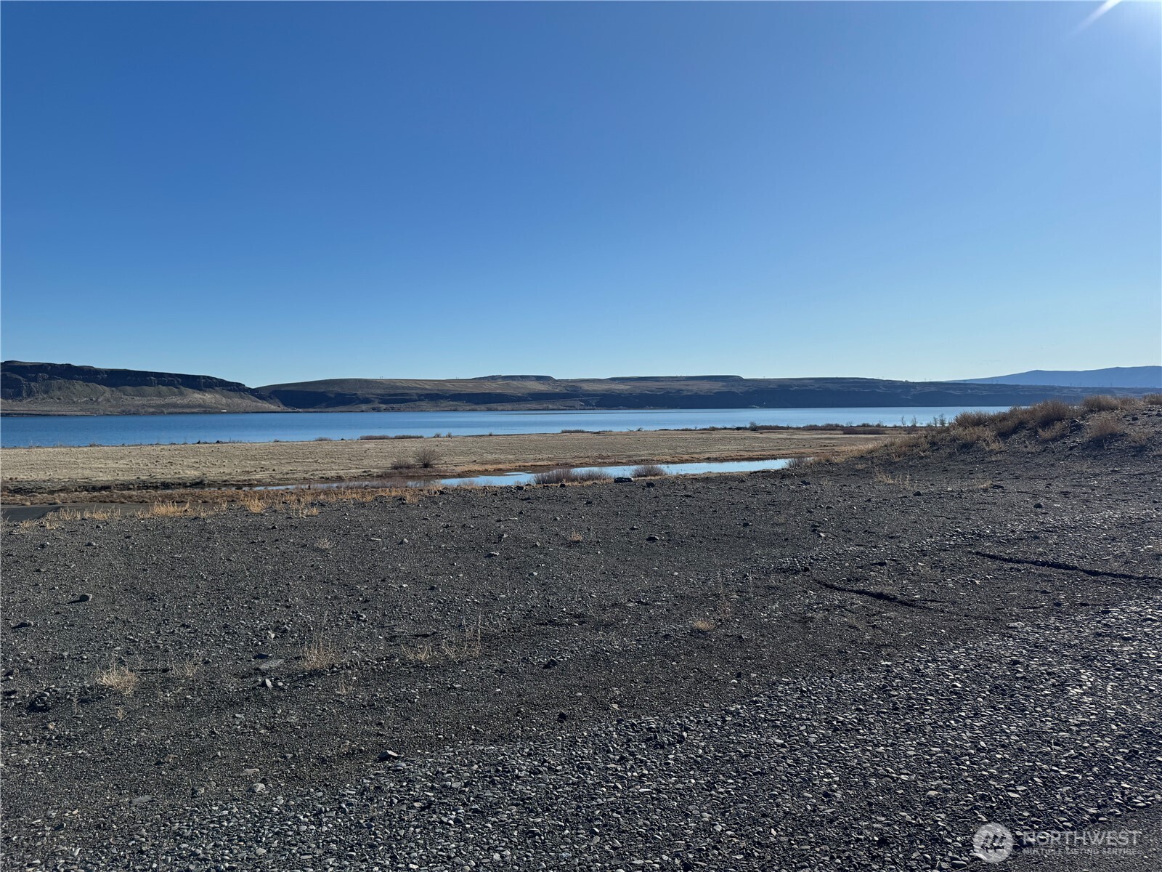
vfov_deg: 56.8
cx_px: 581
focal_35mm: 24
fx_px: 806
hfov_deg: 71.6
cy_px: 436
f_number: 1.78
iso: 80
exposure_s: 1/9009
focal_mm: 6.76
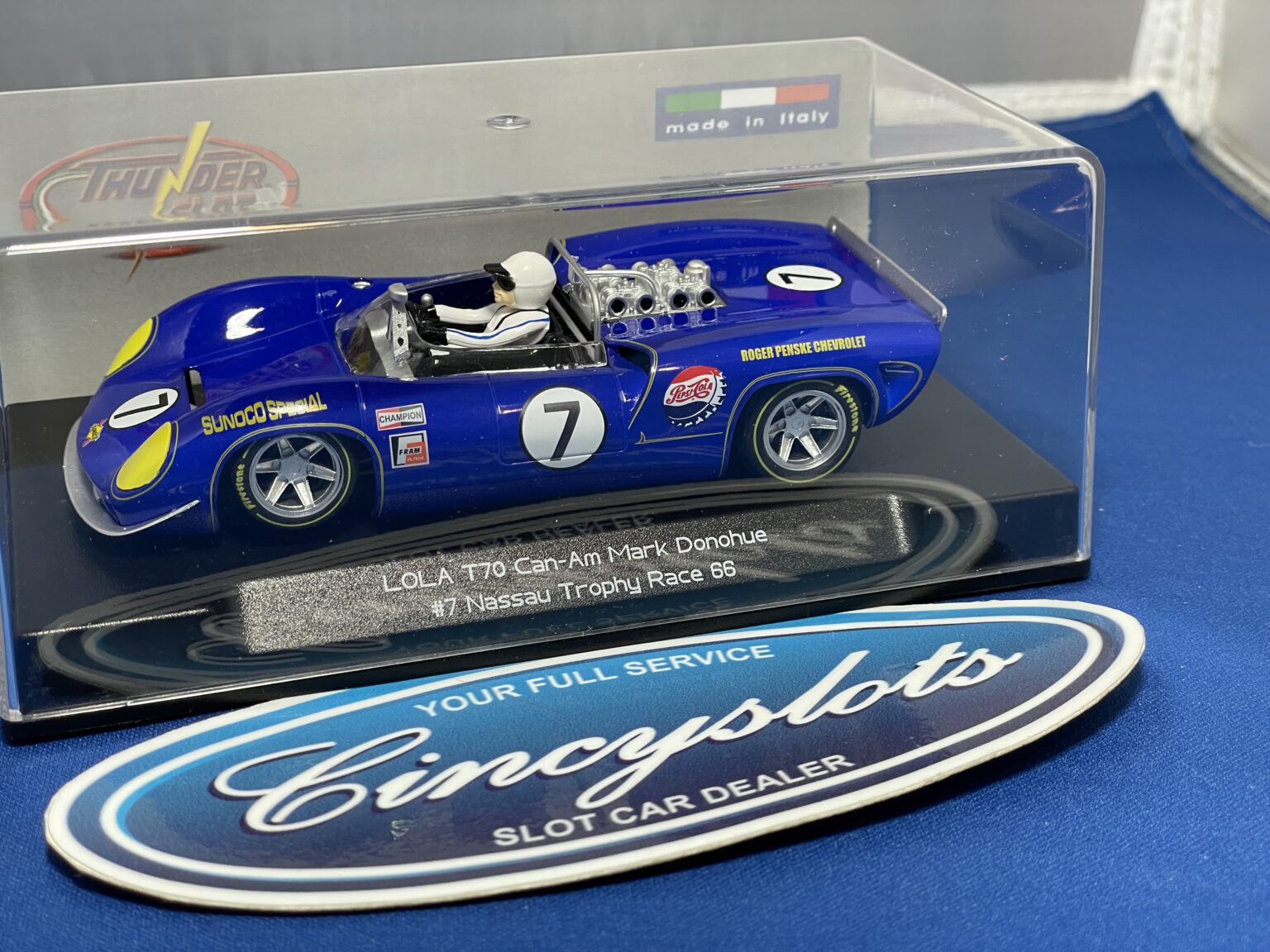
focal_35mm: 52
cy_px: 476
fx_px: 1908
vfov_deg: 28.0
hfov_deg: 36.8
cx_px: 635
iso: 160
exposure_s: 1/120
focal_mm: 6
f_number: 2
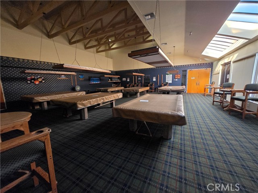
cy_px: 96
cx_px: 129
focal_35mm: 13
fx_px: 97
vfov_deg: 89.9
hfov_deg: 106.2
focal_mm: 1.7
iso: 1000
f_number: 2.2
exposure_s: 1/60
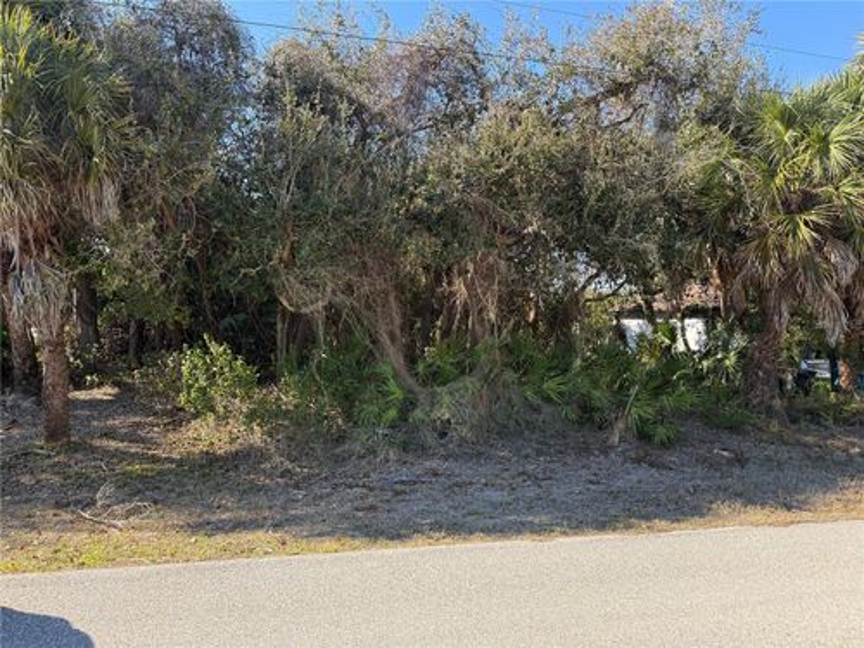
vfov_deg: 56.8
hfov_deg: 71.6
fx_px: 599
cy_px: 324
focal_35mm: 24
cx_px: 432
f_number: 1.78
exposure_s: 1/831
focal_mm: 6.76
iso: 100
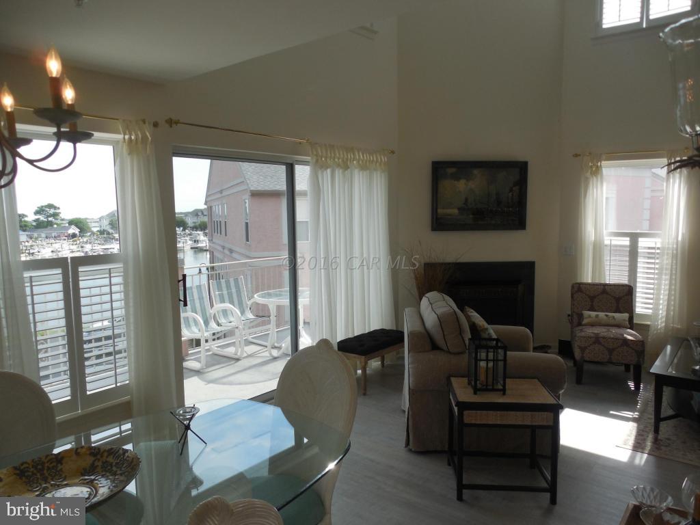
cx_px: 350
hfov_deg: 69.4
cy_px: 262
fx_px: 506
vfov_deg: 54.9
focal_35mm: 25
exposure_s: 1/500
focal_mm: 4.5
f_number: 3.3
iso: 125
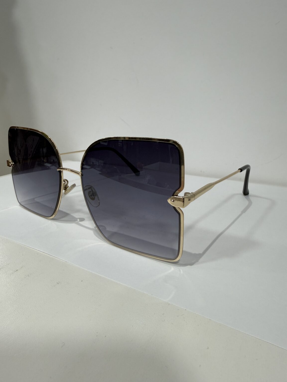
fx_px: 265
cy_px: 191
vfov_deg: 71.6
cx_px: 144
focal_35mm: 24
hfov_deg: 56.8
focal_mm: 2.22
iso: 64
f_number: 2.2
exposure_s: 1/100
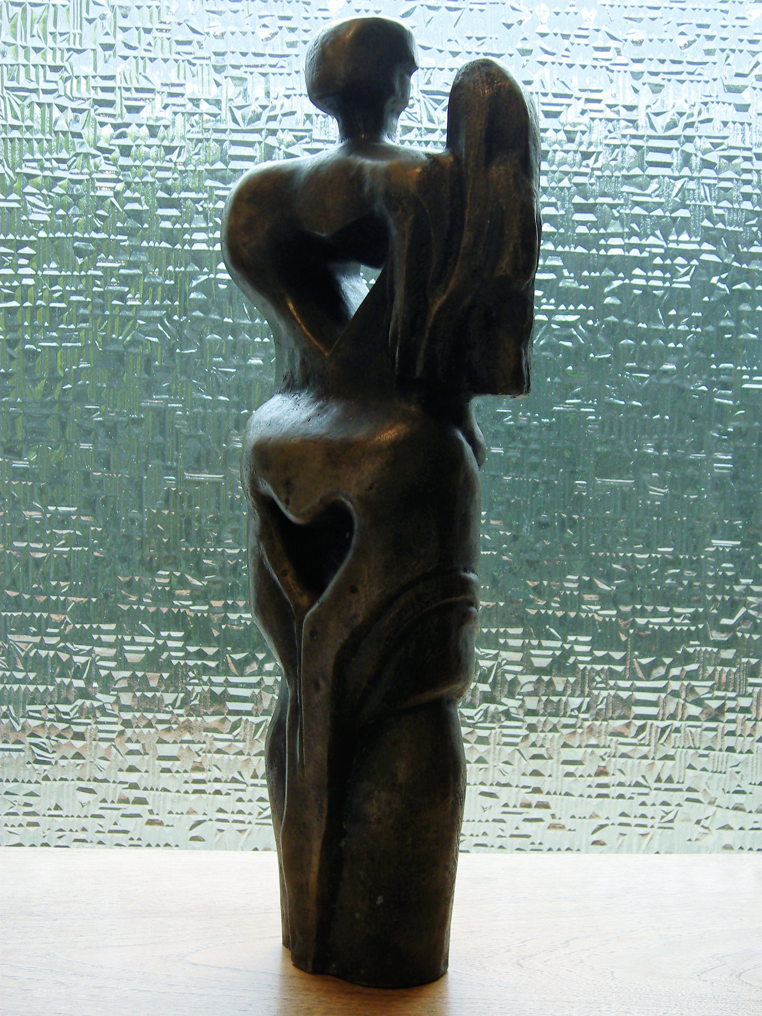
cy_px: 508
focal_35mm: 53
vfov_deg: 36.2
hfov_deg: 27.5
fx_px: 1556
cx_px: 381
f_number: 3.5
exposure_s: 1/40
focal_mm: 11.5
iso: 200
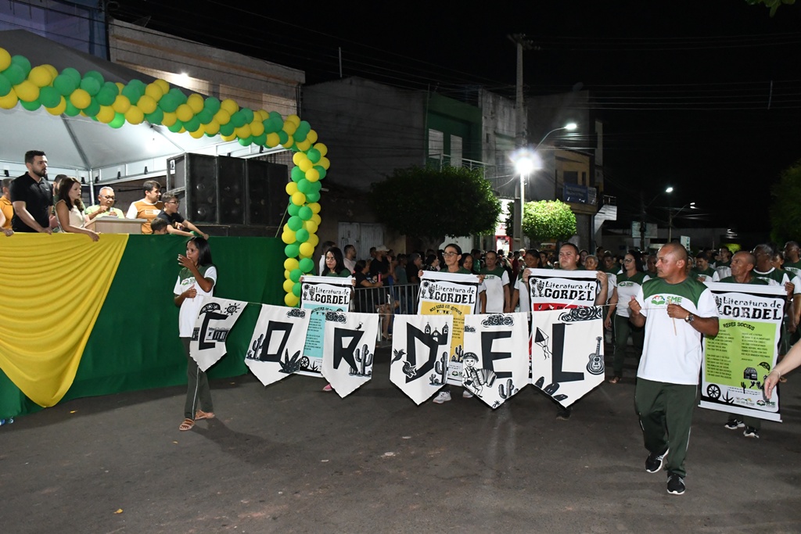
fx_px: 734
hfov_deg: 57.2
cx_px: 400
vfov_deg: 40.0
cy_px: 267
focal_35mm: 33
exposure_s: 1/100
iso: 6400
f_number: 5
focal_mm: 22
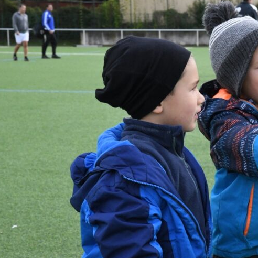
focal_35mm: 106
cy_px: 121
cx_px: 255
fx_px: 894
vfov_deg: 16.4
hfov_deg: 16.1
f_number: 13
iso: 6400
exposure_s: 1/1600
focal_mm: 60
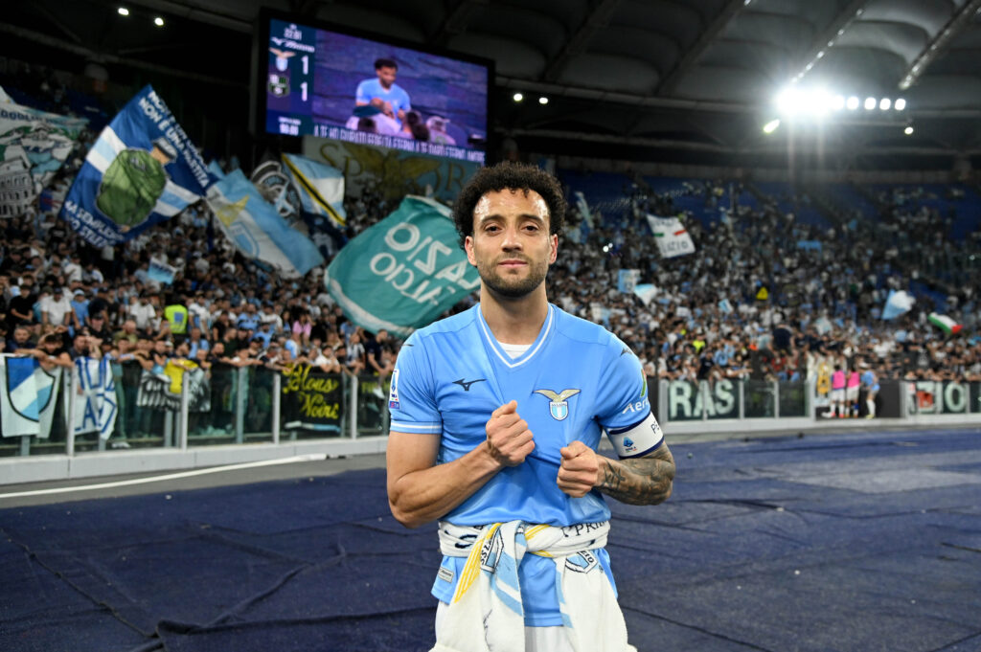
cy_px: 326
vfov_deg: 46.3
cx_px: 490
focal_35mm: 28
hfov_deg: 65.5
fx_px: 762
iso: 2500
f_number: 4
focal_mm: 28
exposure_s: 1/800
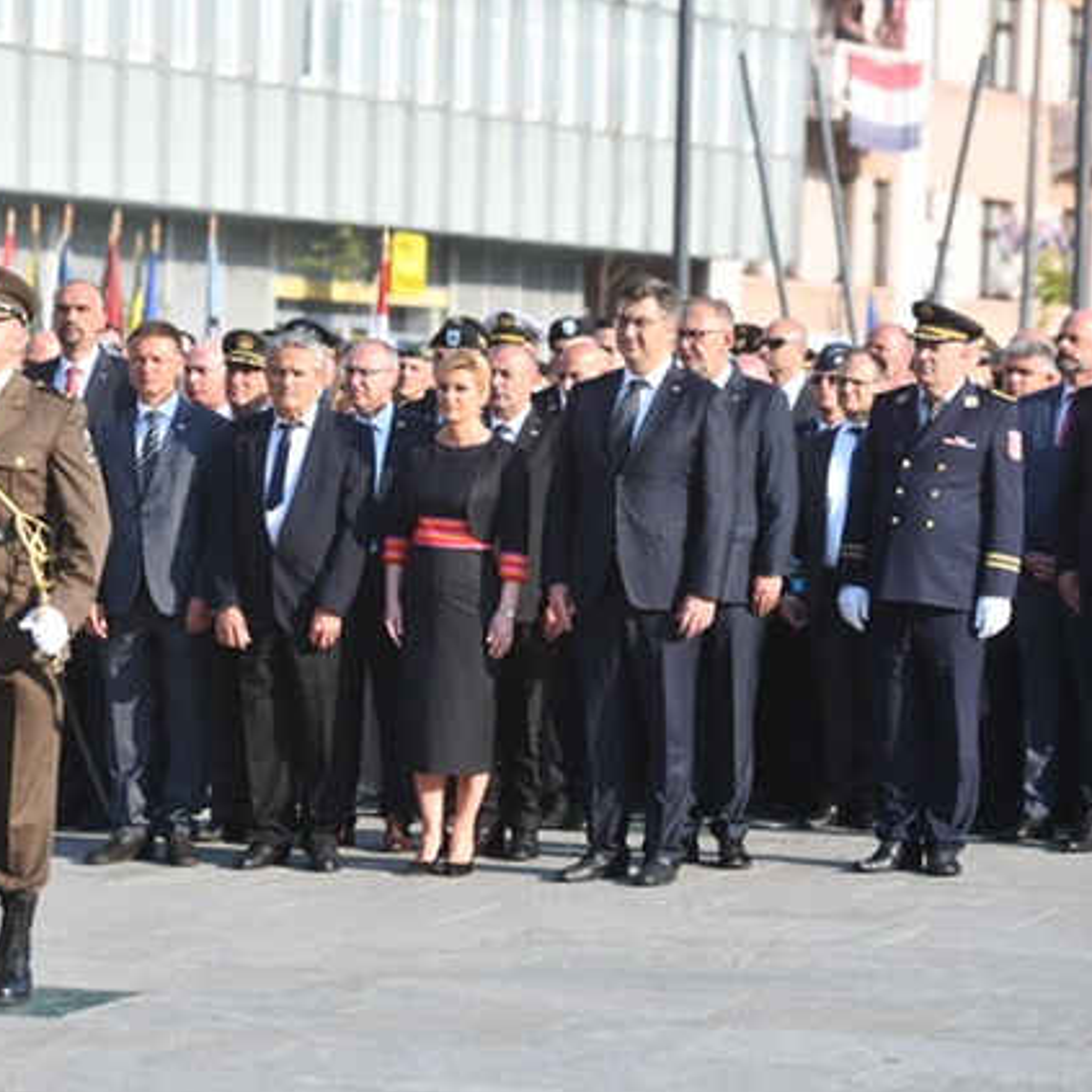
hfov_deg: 12.9
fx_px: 4818
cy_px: 549
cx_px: 356
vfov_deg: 12.9
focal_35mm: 135
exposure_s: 1/3200
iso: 400
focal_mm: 105
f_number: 3.5
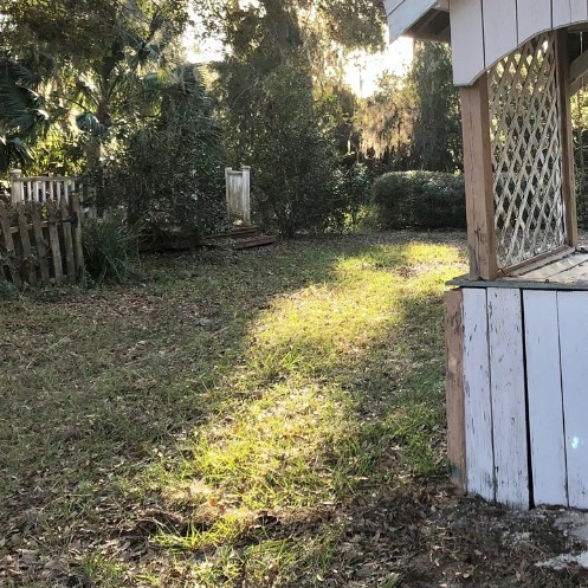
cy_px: 159
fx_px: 980
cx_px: 492
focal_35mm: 51
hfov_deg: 32.2
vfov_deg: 32.9
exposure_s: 1/302
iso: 20
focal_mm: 3.99
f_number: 1.8
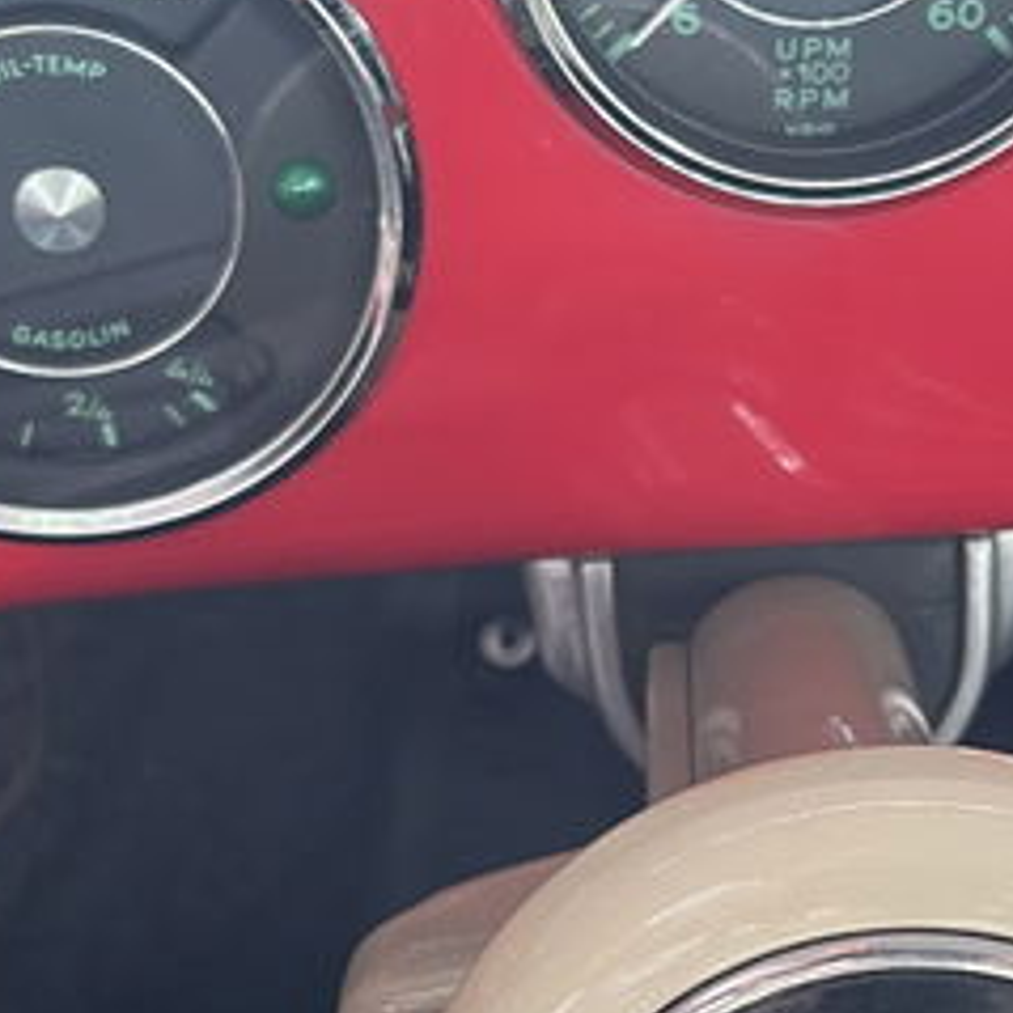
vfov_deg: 24.2
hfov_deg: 24.2
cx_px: 687
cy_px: 682
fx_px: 2351
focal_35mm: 71
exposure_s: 1/60
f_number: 1.6
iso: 320
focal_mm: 5.1
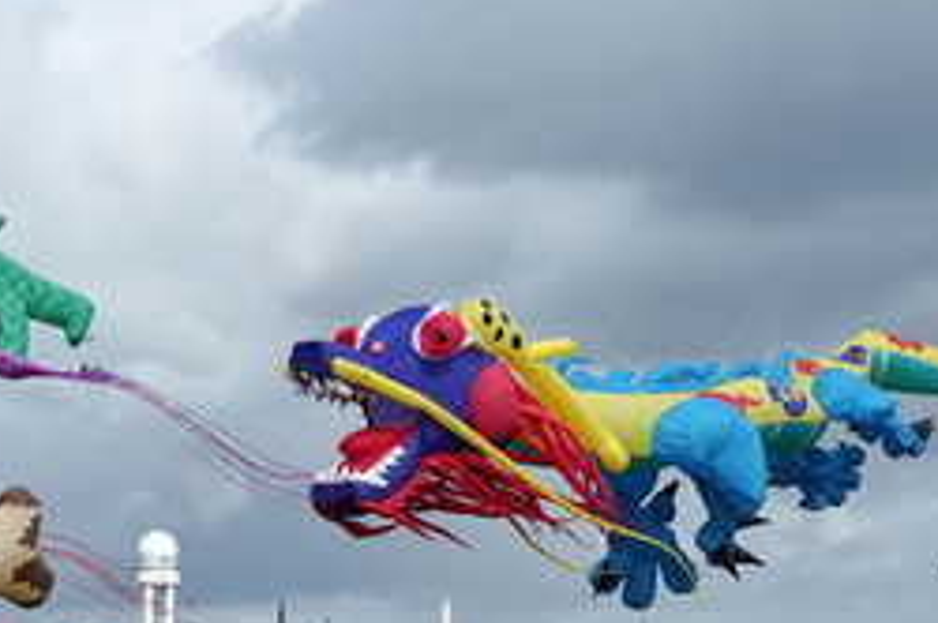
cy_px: 394
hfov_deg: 19.8
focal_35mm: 103
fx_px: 2680
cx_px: 306
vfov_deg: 13.2
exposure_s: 1/800
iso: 640
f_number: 8
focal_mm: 57
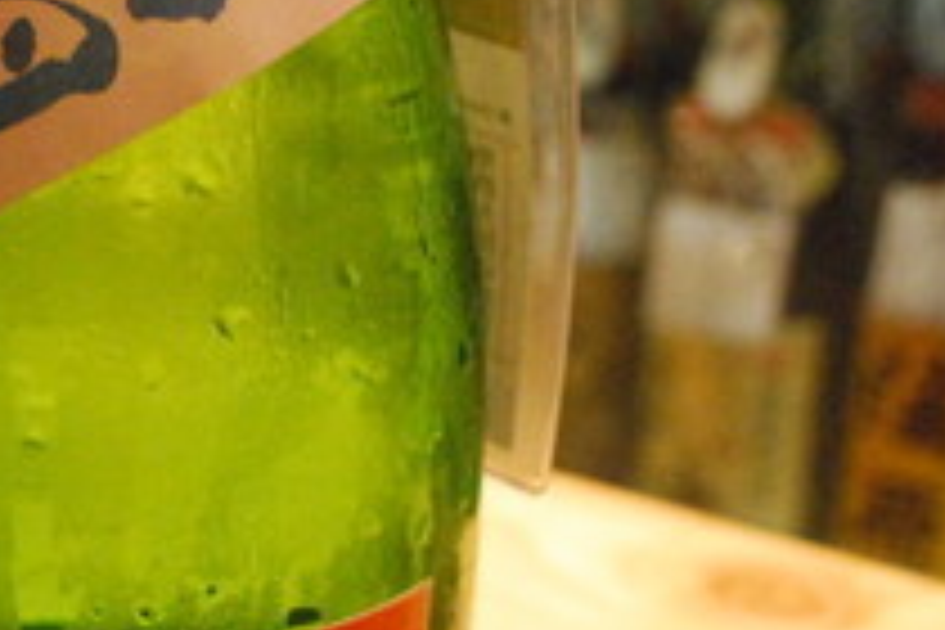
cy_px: 567
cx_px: 22
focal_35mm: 119
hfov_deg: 16.9
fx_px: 3124
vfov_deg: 11.4
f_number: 5
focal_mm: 26
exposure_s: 1/100
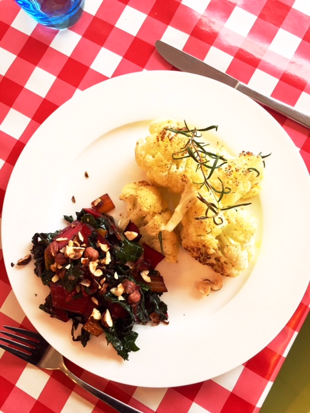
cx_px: 155
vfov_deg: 61.7
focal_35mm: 29
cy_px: 206
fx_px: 346
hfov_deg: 48.2
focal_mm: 4.15
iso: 50
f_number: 2.2
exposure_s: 1/33
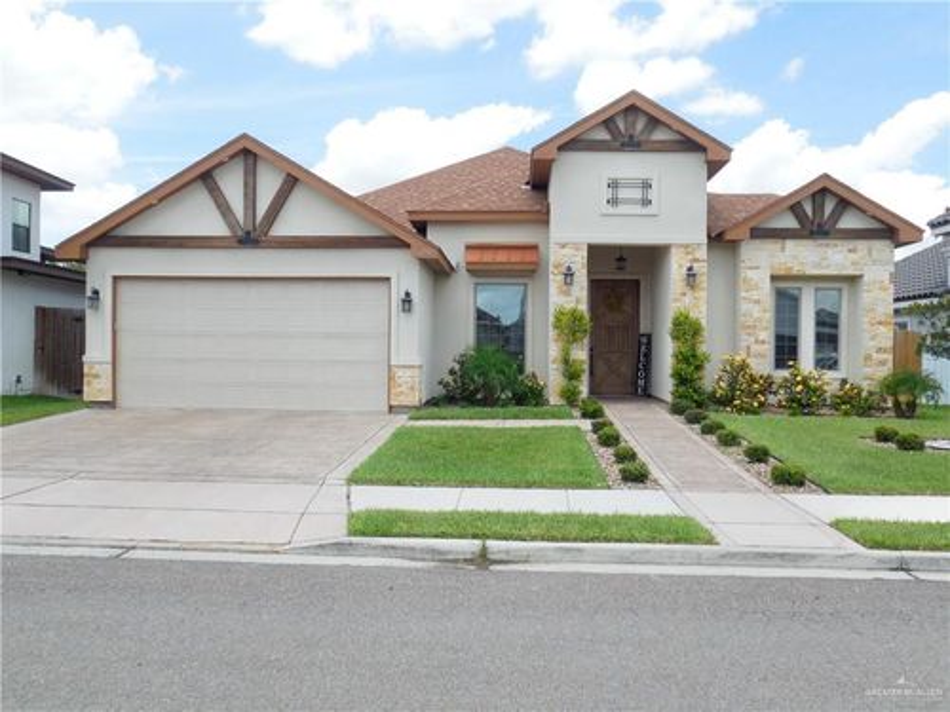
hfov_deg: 60.0
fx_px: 823
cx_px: 475
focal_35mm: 30
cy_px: 356
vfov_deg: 46.8
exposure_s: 1/800
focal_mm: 5.3
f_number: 3.8
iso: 125
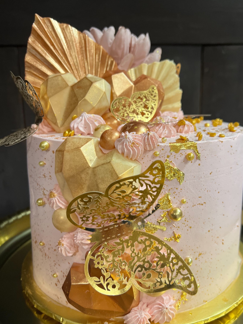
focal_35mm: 31
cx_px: 145
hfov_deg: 45.2
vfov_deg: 58.3
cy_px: 175
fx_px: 290
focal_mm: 5.7
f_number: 1.5
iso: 160
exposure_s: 1/60
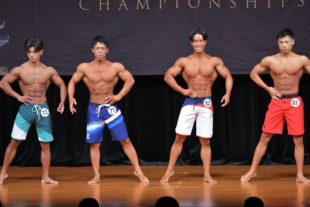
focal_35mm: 255
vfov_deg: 5.4
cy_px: 104
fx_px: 2195
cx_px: 155
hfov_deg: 8.1
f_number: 5.6
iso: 5000
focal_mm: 170
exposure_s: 1/400
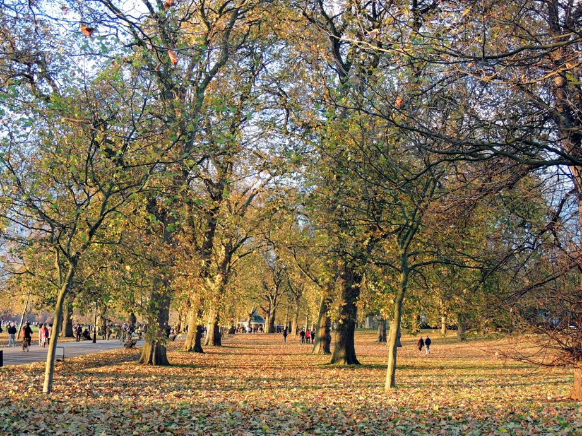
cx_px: 291
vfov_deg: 26.5
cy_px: 218
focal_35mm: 55
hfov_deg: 34.9
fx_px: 924
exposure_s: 1/60
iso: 200
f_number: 3.7
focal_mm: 9.8
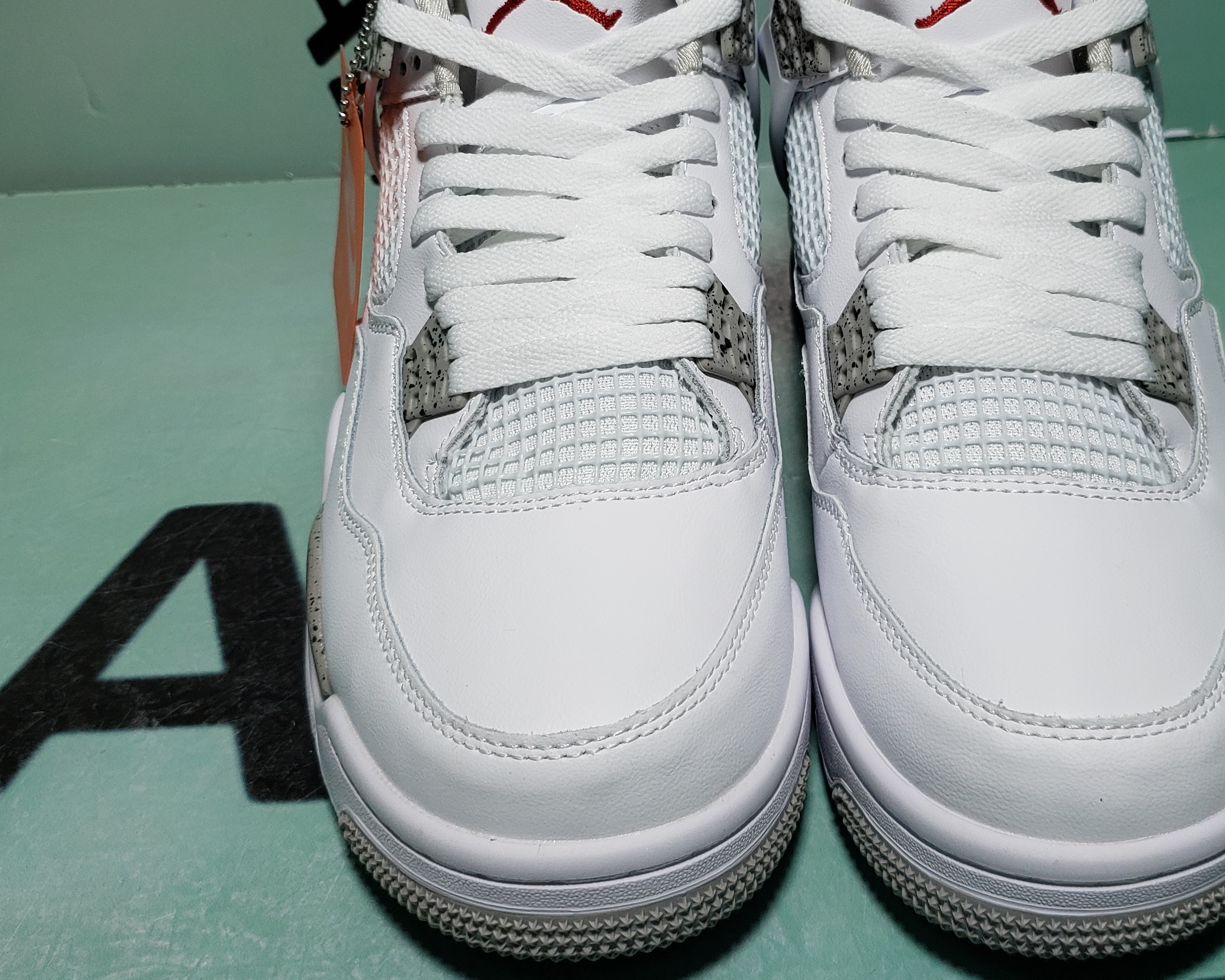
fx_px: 1523
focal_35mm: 42
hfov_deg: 43.4
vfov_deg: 35.6
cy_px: 410
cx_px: 773
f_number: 1.5
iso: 50
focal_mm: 4.3
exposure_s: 1/712
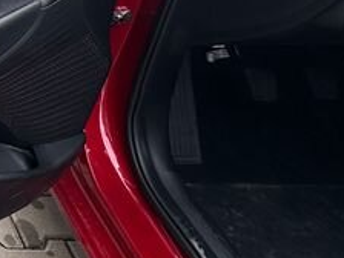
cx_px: -286
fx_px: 636
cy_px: -68
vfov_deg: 21.0
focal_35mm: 64
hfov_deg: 20.5
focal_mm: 2.22
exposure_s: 1/274
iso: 40
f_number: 2.2
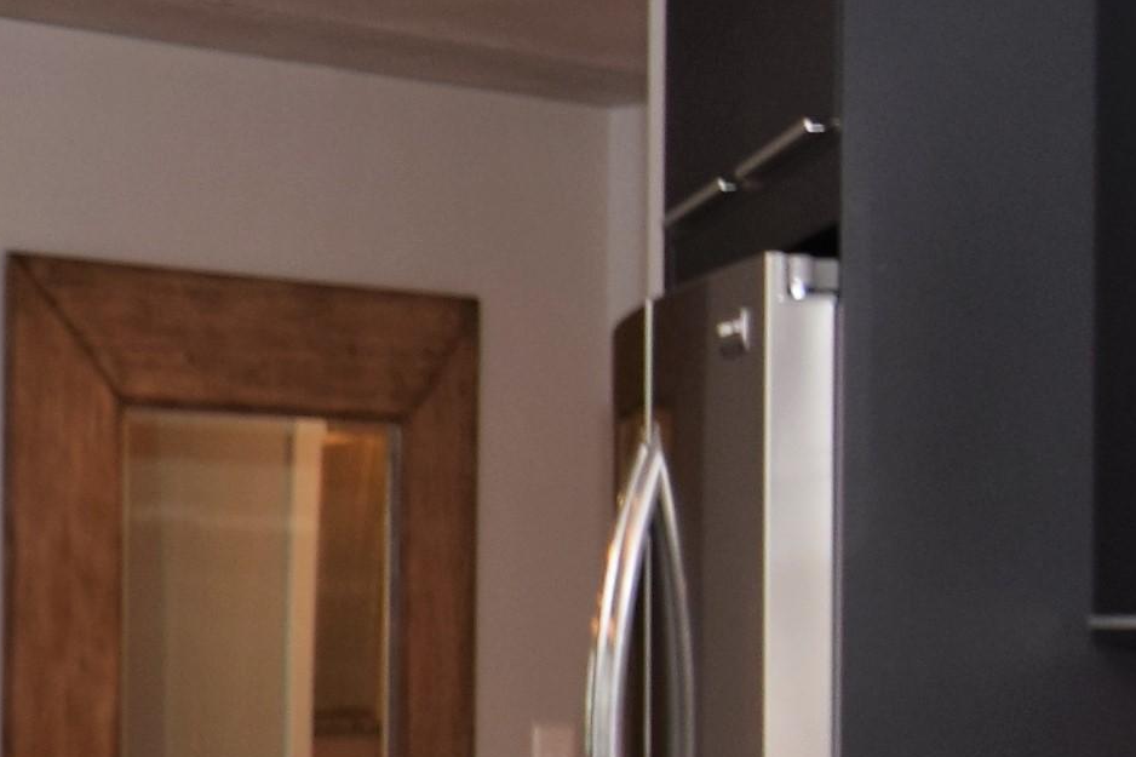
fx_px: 3029
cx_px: -604
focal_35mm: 96
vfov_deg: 14.2
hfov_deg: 18.6
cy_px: 482
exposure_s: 1/60
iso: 100
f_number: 3.5
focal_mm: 10
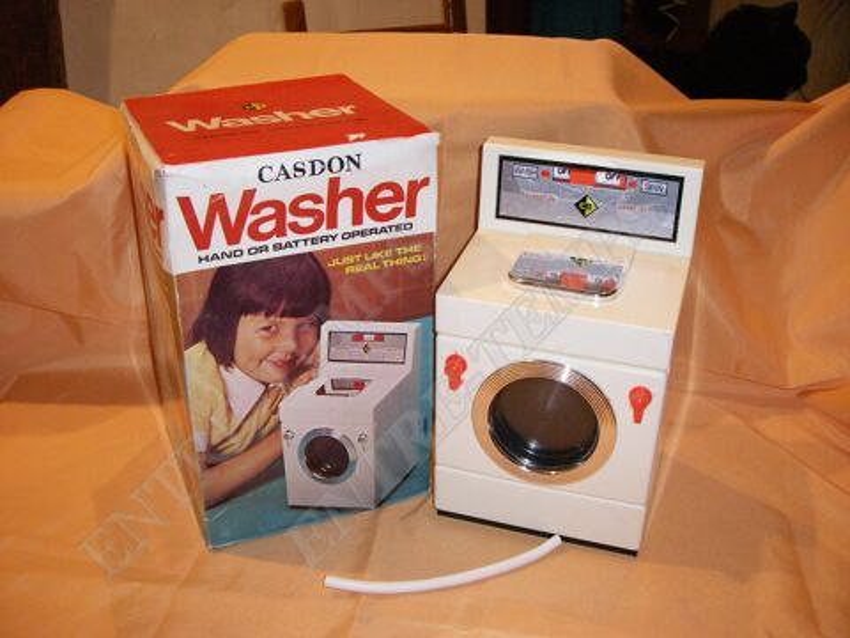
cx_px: 425
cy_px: 319
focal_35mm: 38
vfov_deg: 37.7
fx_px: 933
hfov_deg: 49.0
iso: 400
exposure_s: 1/50
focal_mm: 6.2
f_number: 2.7
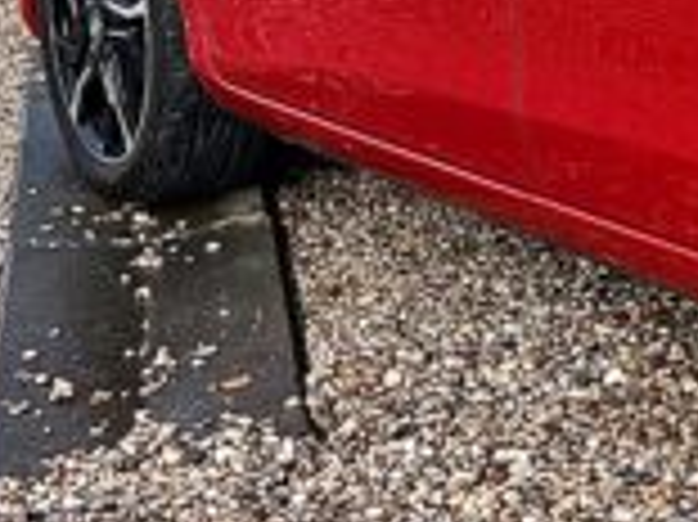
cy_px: -198
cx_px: 1315
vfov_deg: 10.7
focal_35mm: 134
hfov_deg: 13.1
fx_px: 2700
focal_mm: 5.7
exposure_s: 1/625
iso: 50
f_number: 1.5
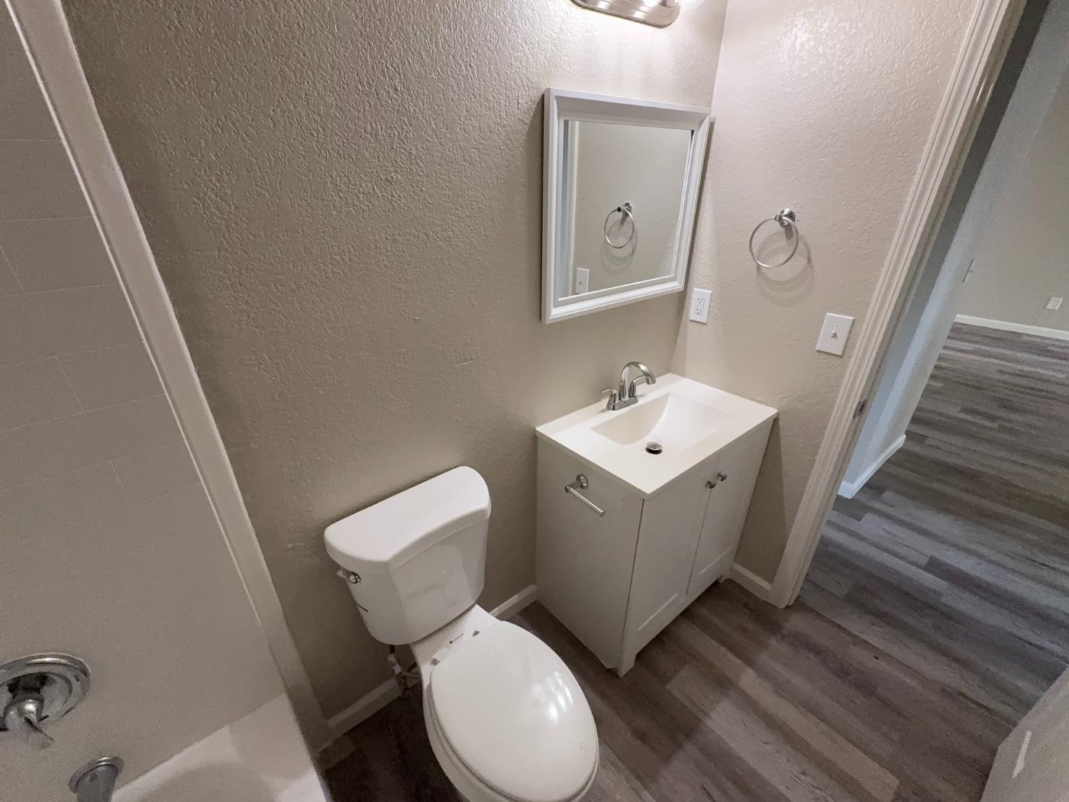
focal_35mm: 15
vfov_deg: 81.7
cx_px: 518
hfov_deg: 98.1
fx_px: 463
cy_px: 417
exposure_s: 1/120
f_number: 2.2
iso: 320
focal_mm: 2.22
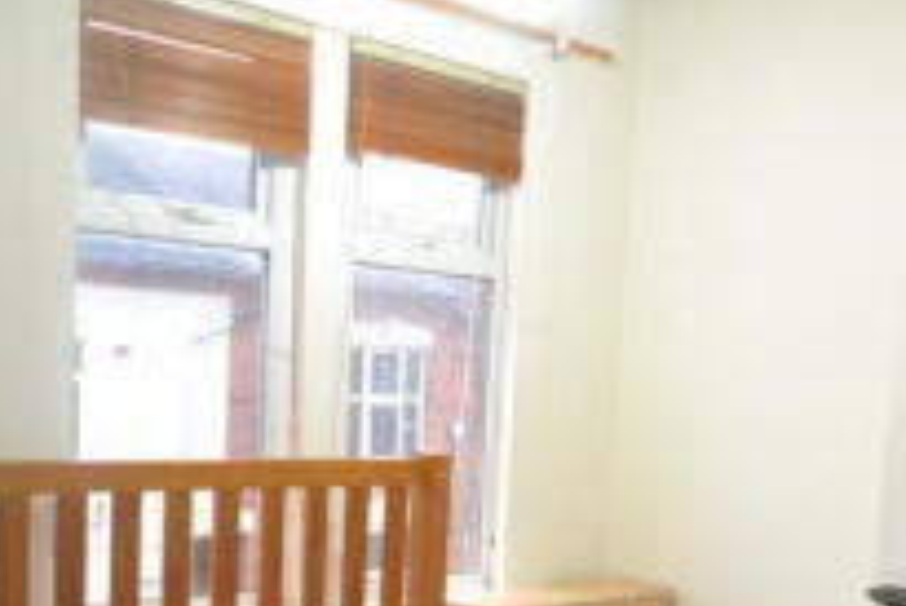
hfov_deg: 40.7
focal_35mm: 48
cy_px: 533
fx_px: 1209
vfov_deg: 27.2
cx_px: 586
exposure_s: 1/60
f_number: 4
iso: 1600
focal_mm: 10
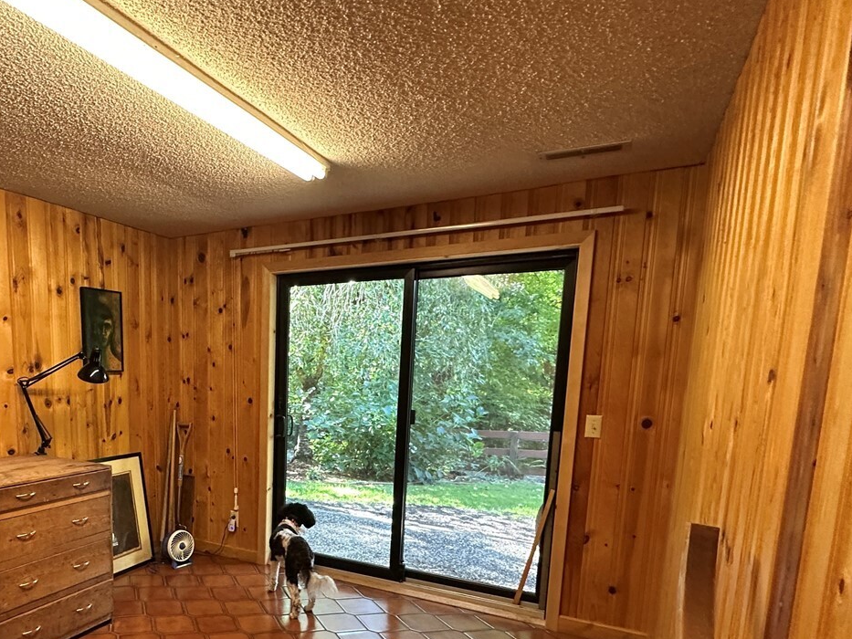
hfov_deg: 68.1
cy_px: 452
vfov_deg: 55.0
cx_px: 240
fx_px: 591
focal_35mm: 24
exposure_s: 1/60
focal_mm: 2.22
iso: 400
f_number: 2.2
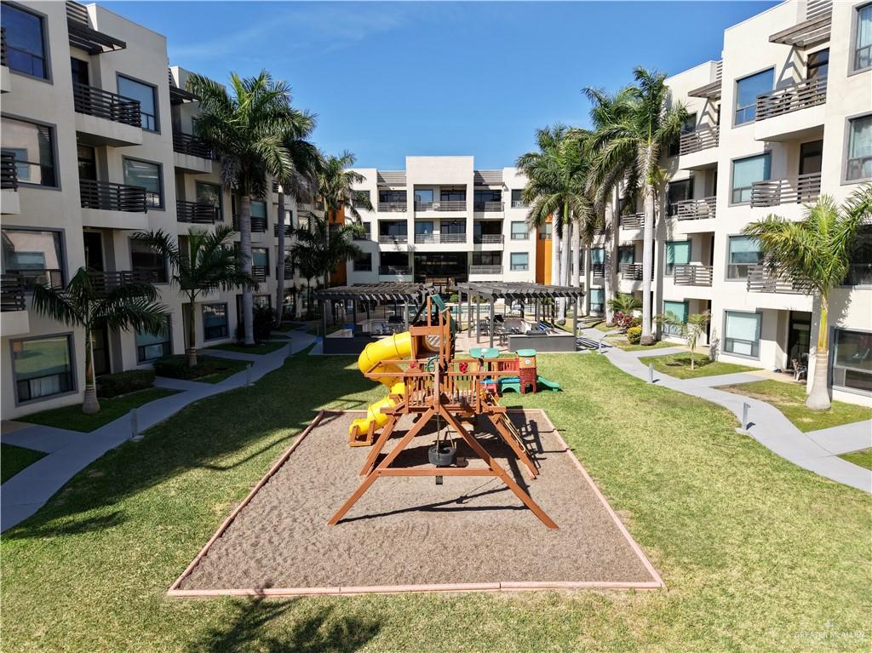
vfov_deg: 56.8
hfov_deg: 71.6
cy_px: 326
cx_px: 436
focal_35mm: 24
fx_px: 604
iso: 180
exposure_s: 1/4000
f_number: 1.8
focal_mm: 8.67
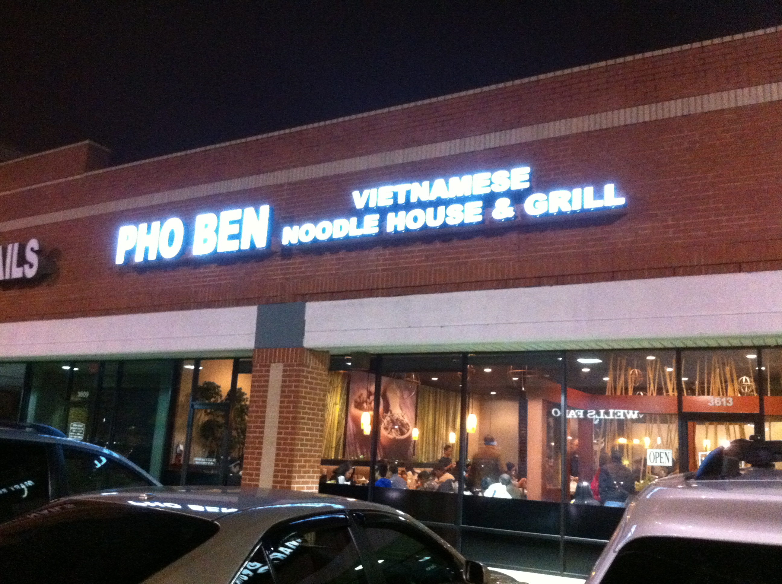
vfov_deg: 40.6
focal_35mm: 35
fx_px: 790
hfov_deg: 52.7
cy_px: 292
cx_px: 391
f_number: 2.8
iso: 1000
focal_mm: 3.85
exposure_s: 1/15
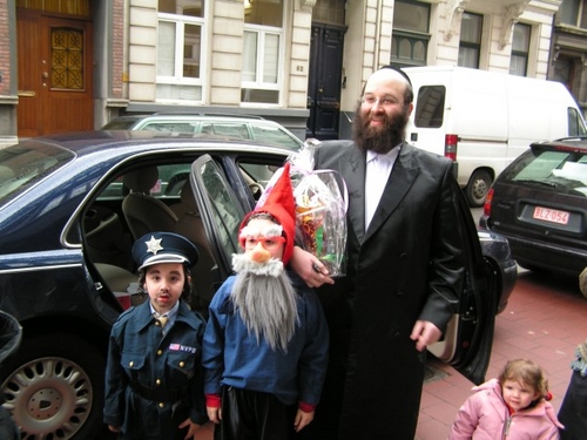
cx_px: 294
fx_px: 644
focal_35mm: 38
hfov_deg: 49.0
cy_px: 220
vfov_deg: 37.7
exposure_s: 1/40
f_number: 2.8
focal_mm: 6.3
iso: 50
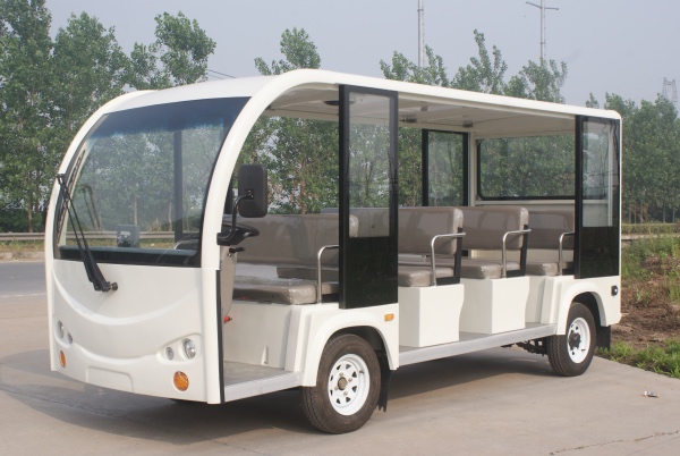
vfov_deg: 25.8
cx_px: 340
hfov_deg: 37.8
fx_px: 993
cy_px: 228
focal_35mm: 52
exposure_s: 1/80
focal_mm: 35
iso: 100
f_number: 13
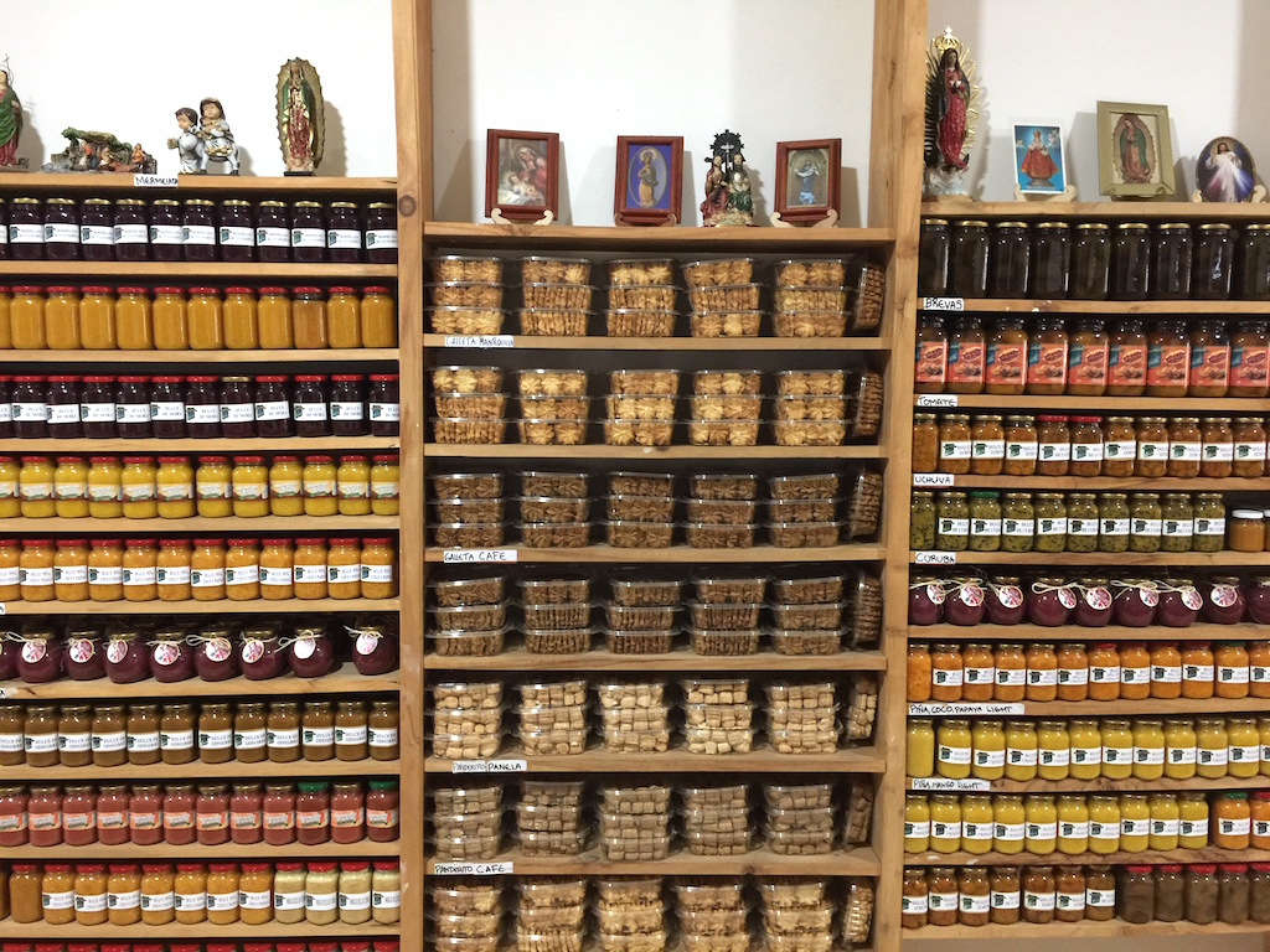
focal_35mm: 29
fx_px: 1064
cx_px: 635
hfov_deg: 61.7
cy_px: 476
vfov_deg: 48.2
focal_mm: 4.15
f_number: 2.2
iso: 64
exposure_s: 1/4
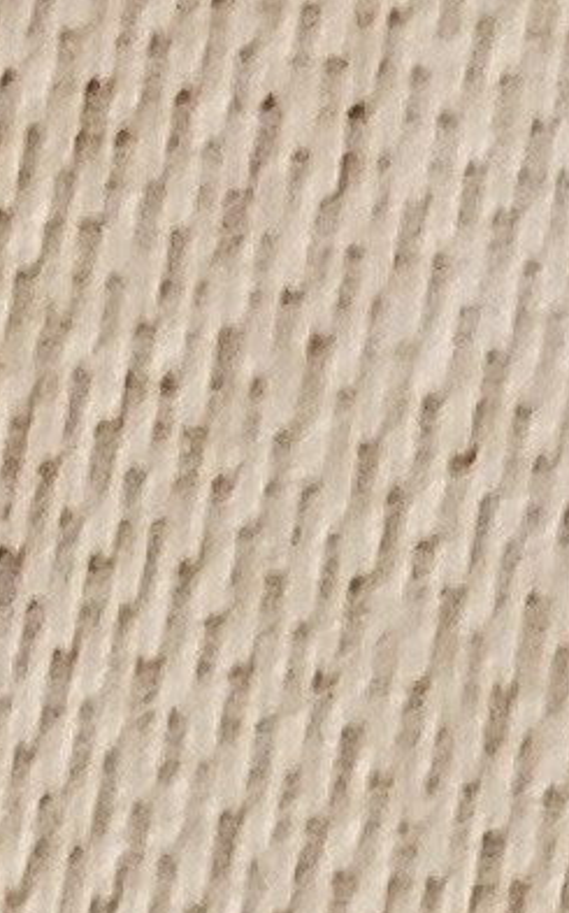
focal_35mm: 283
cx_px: 3440
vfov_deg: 7.1
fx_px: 7034
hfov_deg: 3.9
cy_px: -1025
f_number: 2.4
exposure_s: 1/40
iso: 250
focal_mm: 4.3
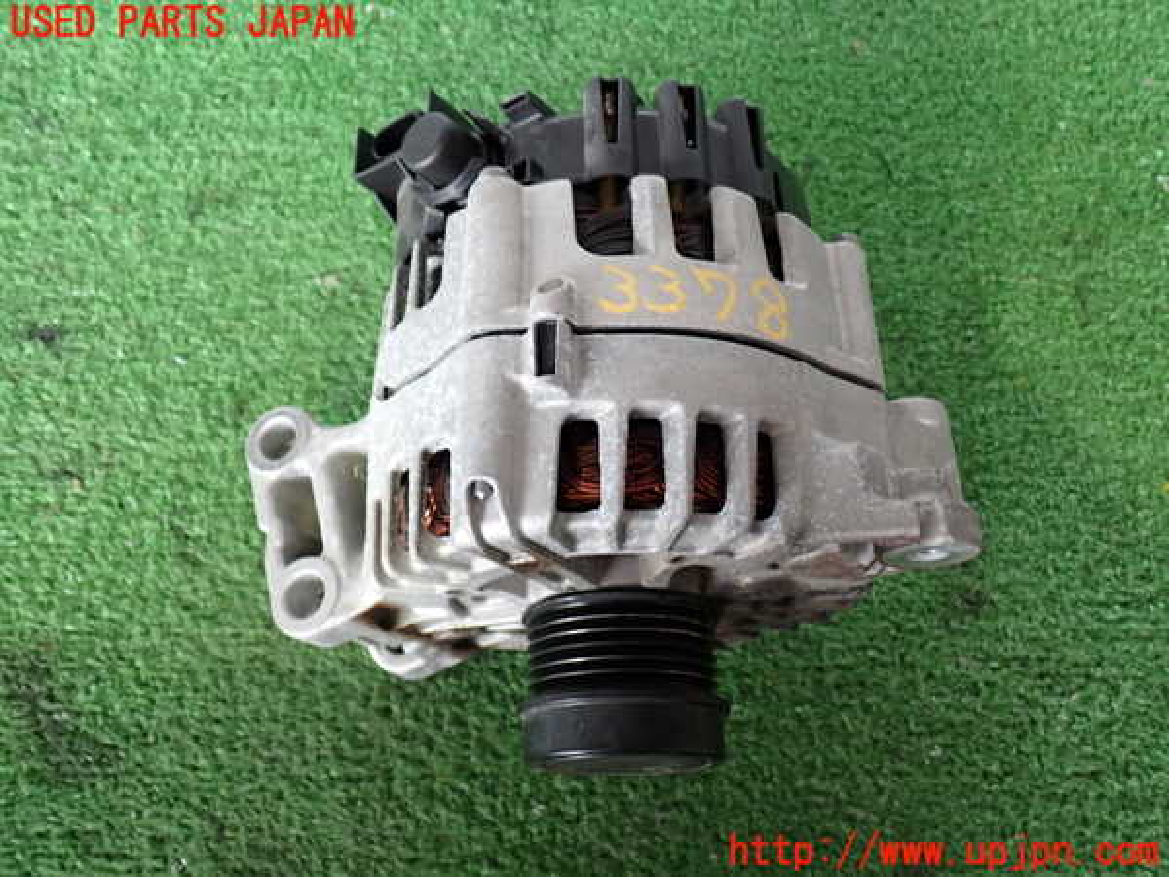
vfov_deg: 44.2
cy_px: 438
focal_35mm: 32
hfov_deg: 56.8
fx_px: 1081
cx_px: 584
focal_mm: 5.79
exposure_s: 1/30
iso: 200
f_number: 2.4
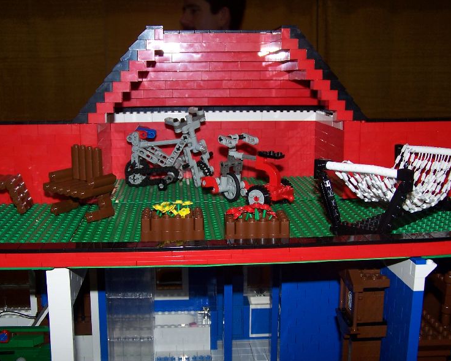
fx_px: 561
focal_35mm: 42
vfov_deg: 35.7
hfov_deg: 43.8
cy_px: 181
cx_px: 230
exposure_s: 1/60
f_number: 2.8
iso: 80
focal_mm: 6.7
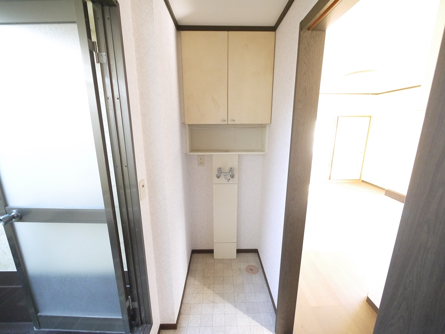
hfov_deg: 102.1
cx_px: 222
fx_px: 180
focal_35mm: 14
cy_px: 167
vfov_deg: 85.7
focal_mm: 7
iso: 1600
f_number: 4
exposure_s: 1/40
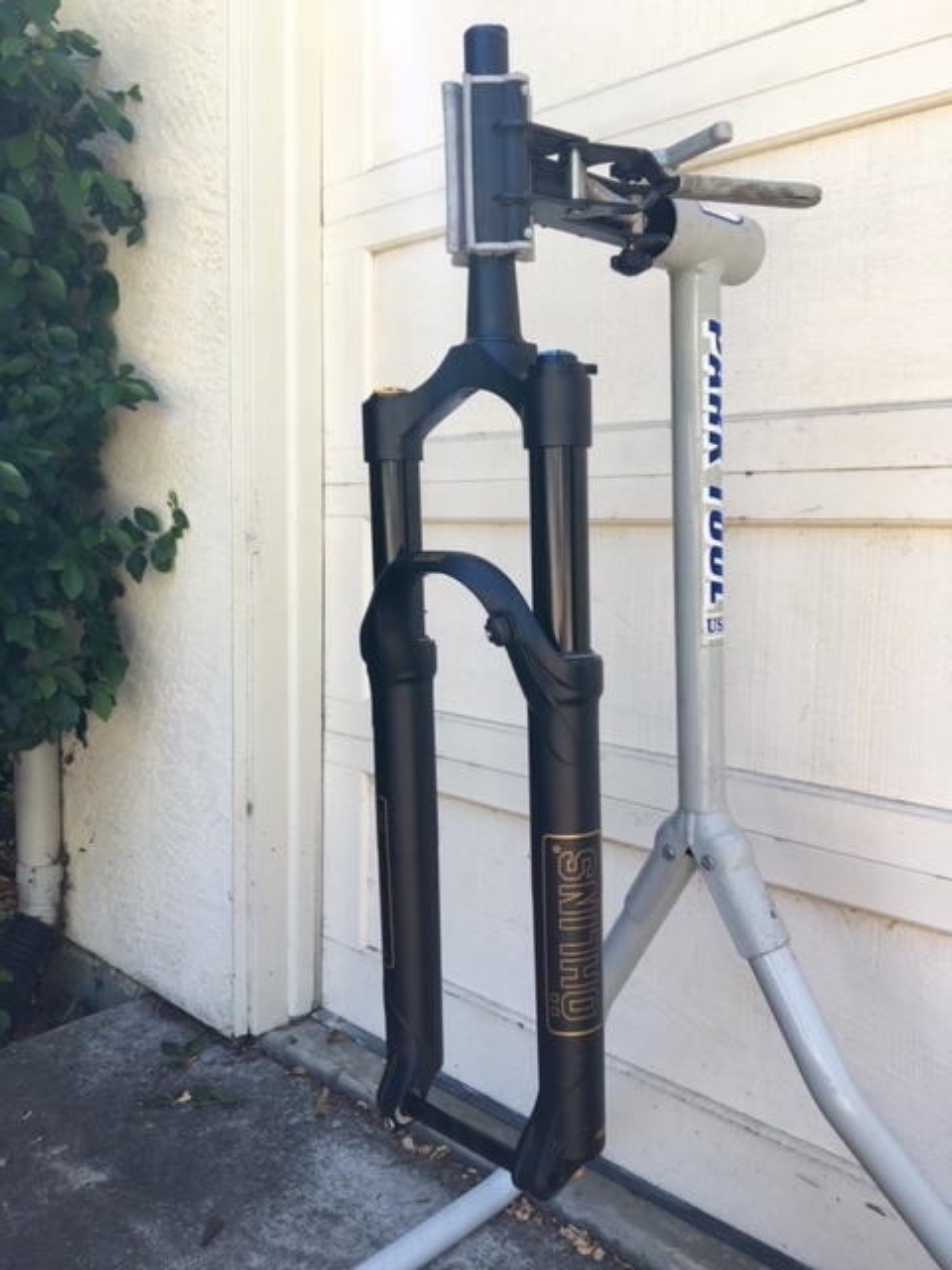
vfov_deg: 61.7
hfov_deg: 48.2
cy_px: 635
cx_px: 476
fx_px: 1063
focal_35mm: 29
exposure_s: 1/120
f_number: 2.2
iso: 25
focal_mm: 4.15
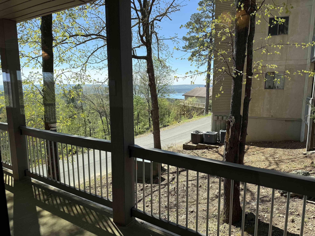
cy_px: 118
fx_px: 218
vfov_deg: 56.8
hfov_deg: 71.6
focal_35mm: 24
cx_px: 158
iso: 80
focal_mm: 6.76
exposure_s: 1/1770
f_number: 1.78
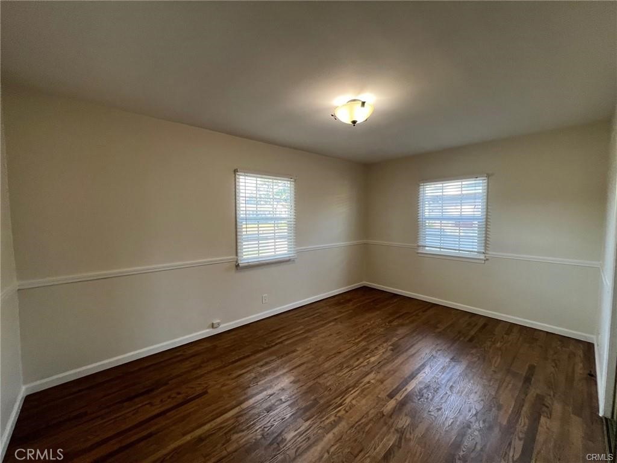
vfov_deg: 89.9
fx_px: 232
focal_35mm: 13
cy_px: 232
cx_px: 308
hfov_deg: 106.2
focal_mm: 1.57
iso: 100
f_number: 1.8
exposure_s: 1/120
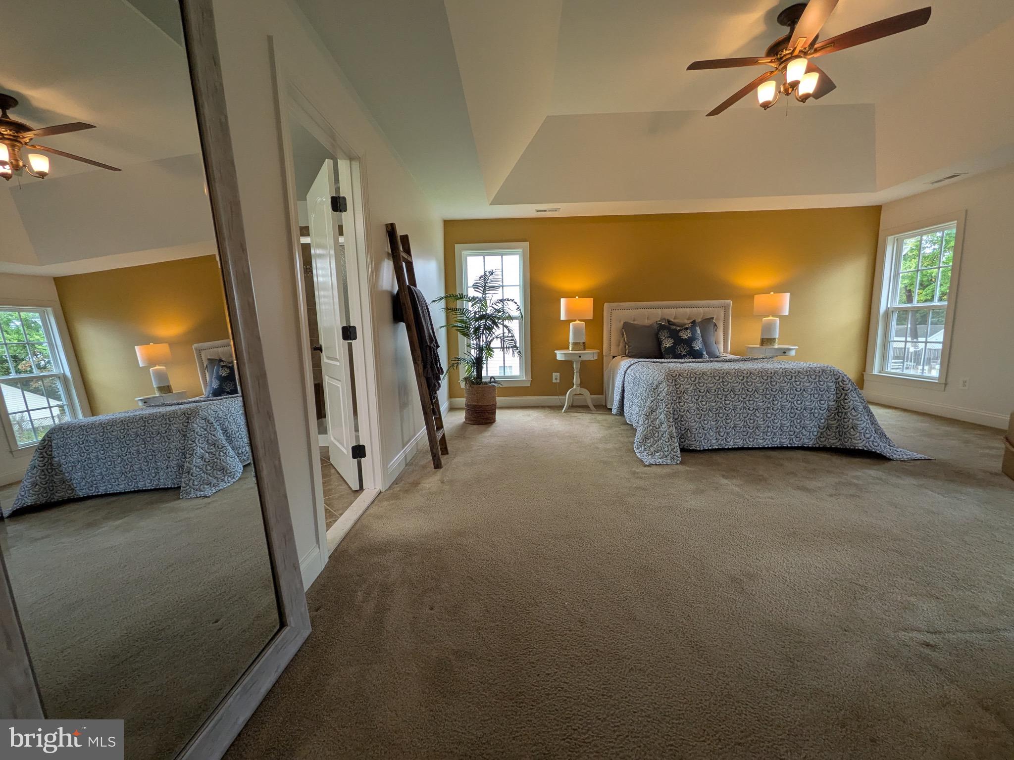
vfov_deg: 85.7
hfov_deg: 102.1
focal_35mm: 14
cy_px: 380
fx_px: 410
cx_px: 507
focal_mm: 1.85
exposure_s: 1/120
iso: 95
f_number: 2.2
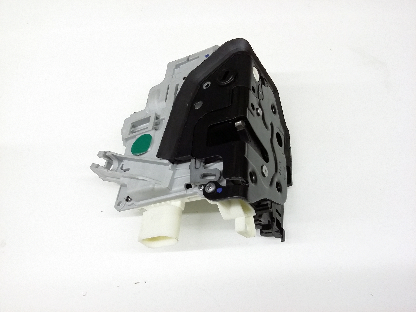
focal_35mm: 32
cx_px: 208
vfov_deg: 44.2
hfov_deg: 56.8
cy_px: 156
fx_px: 385
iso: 250
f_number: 2.4
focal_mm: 3.4
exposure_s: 1/15
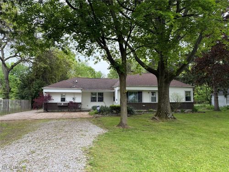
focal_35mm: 26
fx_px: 172
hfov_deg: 67.3
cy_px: 86
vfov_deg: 53.1
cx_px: 114
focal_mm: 5.96
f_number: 1.6
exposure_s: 1/503
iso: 64
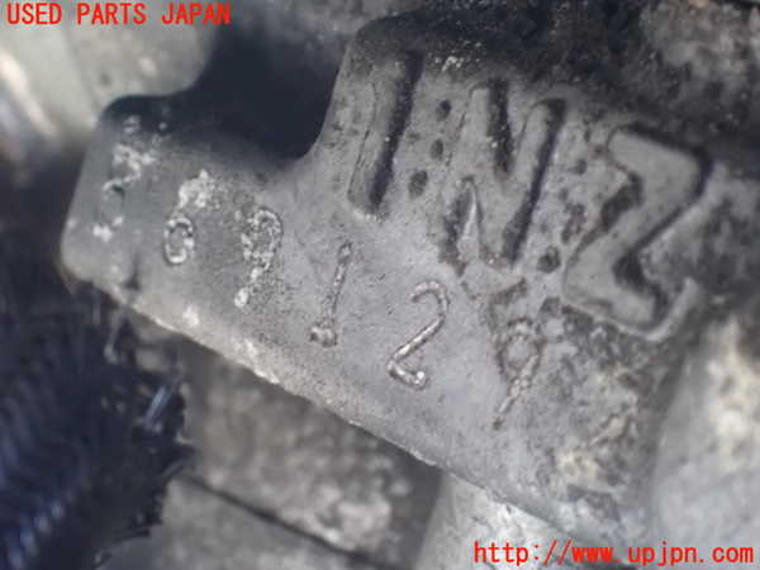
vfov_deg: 14.8
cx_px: 380
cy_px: 285
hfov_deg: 19.6
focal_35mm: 100
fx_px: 2196
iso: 1600
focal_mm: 18
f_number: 4.9
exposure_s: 1/25
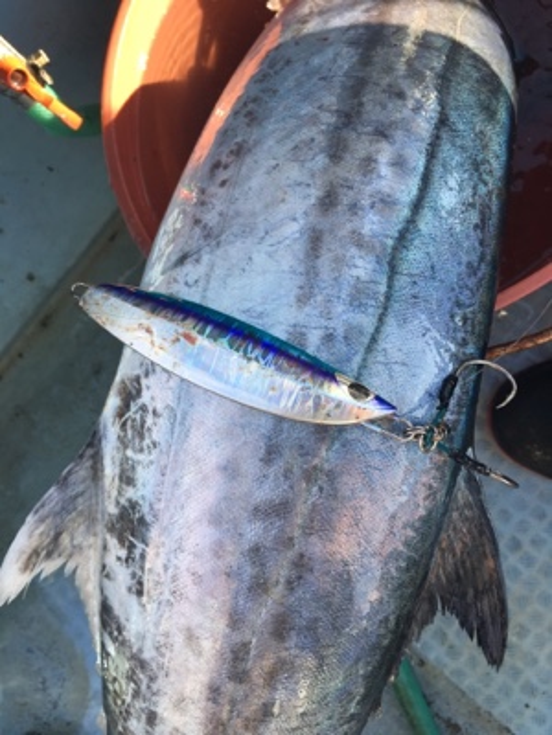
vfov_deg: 61.7
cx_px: 276
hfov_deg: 48.2
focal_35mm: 29
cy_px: 368
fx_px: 617
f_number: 2.2
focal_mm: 4.15
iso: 25
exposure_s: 1/267
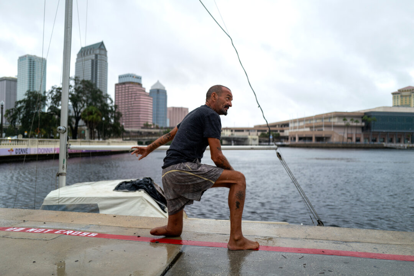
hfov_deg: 65.5
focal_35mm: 28
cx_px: 207
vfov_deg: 46.4
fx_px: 322
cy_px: 138
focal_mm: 28
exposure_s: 1/1250
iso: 100
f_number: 1.7
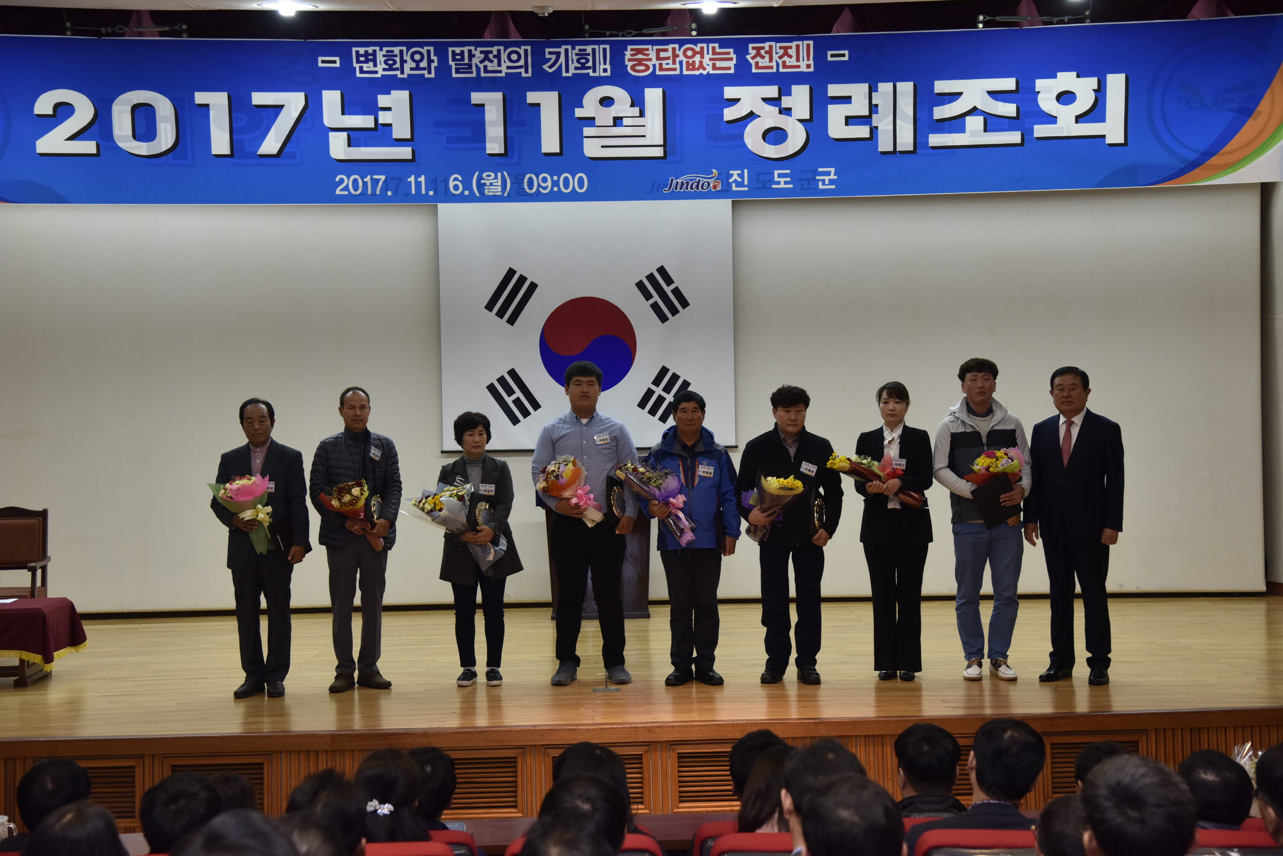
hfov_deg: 36.2
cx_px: 642
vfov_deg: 24.6
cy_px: 428
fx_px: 1960
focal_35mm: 55
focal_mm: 55
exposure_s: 1/125
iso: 800
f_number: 4.5
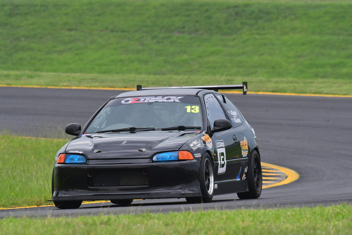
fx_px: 6162
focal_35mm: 630
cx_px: 176
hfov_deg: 3.3
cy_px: 118
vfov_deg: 2.2
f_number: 10
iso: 1000
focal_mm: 420
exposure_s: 1/640
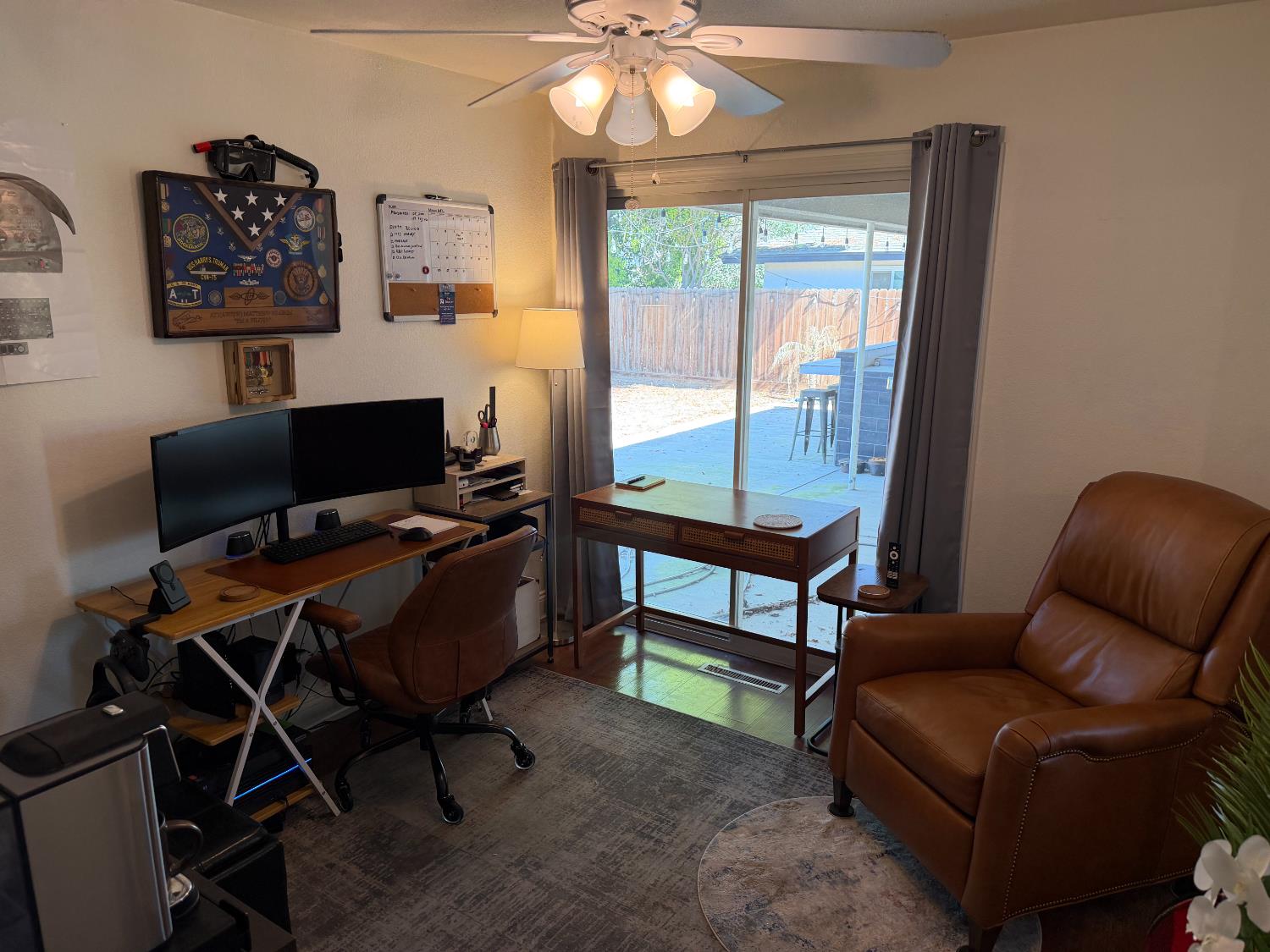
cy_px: 476
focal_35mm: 24
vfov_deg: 56.8
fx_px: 881
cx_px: 635
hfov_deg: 71.6
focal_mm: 6.76
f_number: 1.78
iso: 160
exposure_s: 1/120
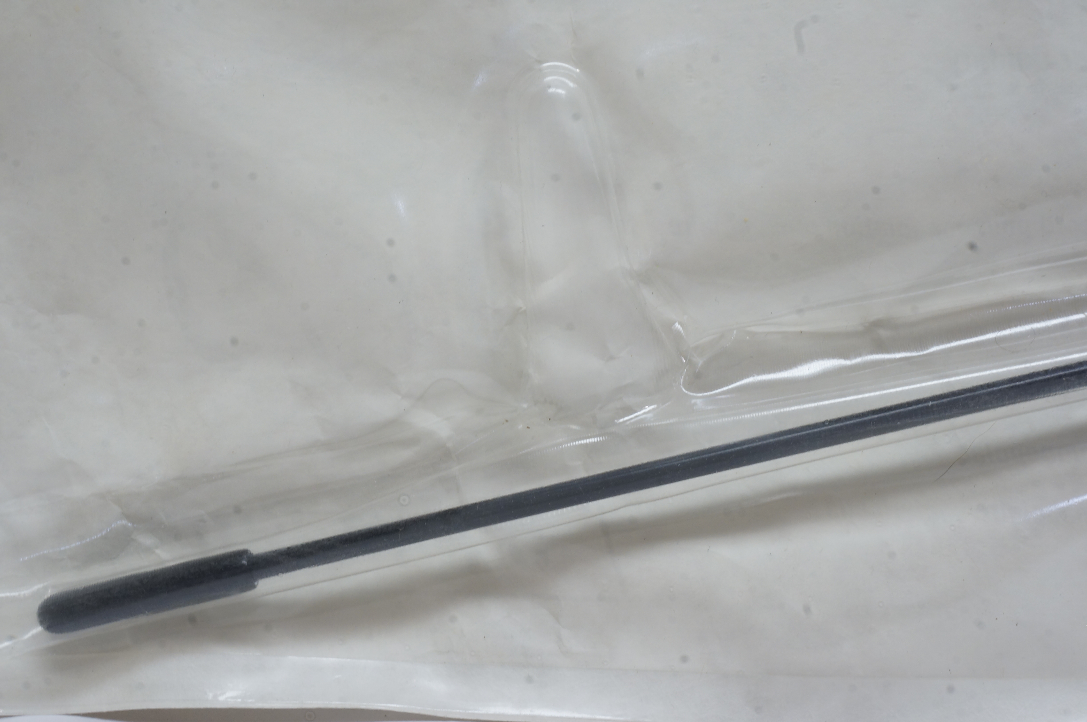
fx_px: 1900
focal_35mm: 63
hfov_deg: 31.9
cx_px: 544
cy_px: 361
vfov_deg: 21.5
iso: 400
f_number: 20
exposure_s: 1/5
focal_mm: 42
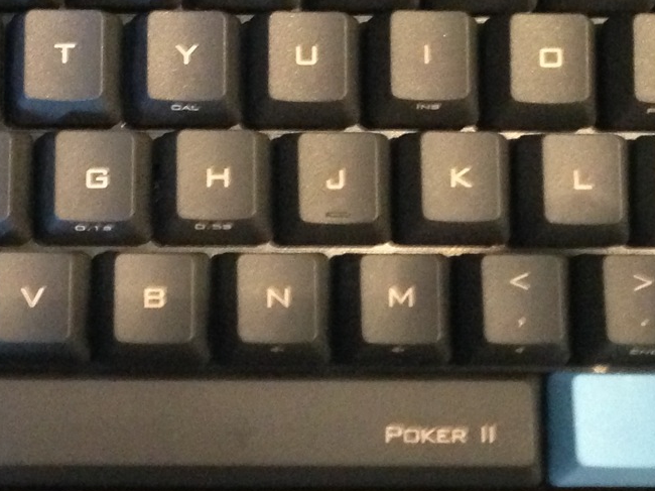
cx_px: 231
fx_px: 1967
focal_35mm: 104
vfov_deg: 14.2
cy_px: 190
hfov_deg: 18.9
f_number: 2.4
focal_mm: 4.13
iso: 640
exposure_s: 1/15
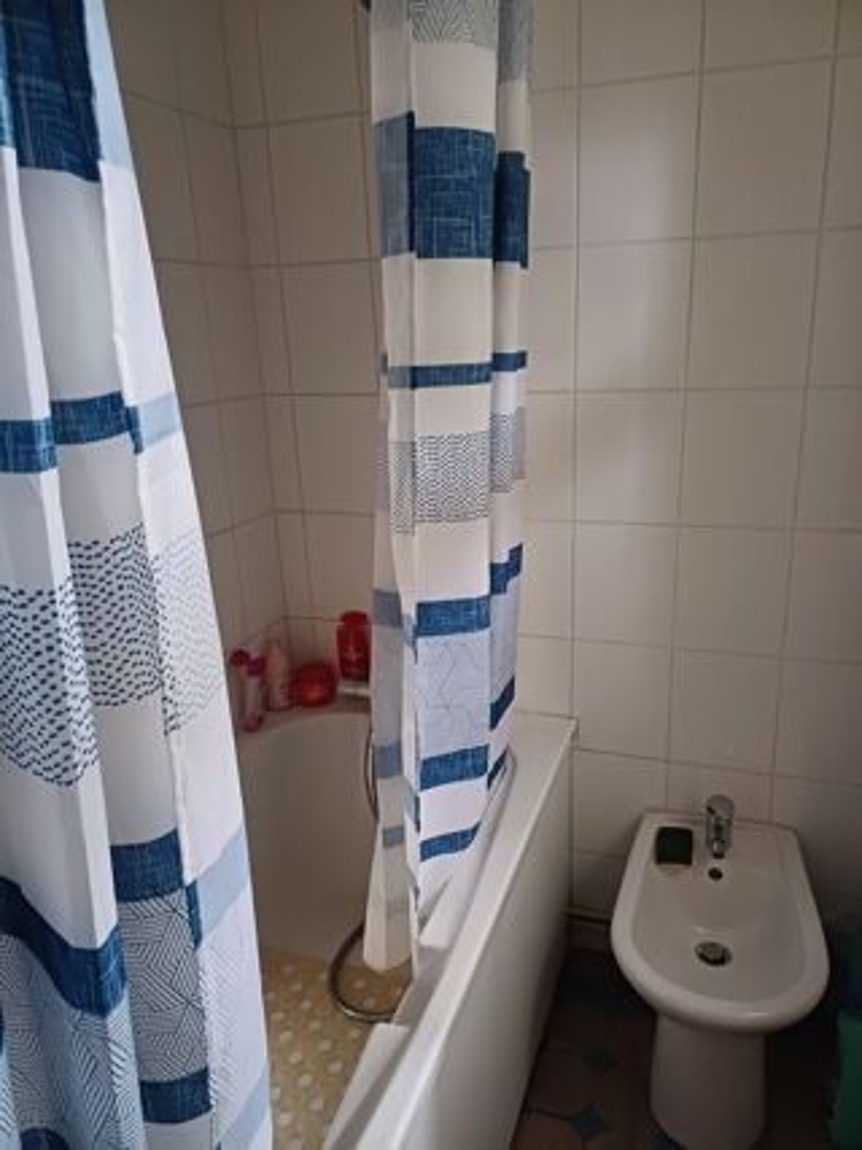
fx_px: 830
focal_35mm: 25
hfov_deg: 54.9
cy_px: 575
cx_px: 431
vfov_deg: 69.4
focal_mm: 4.65
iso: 800
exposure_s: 1/20
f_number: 1.8
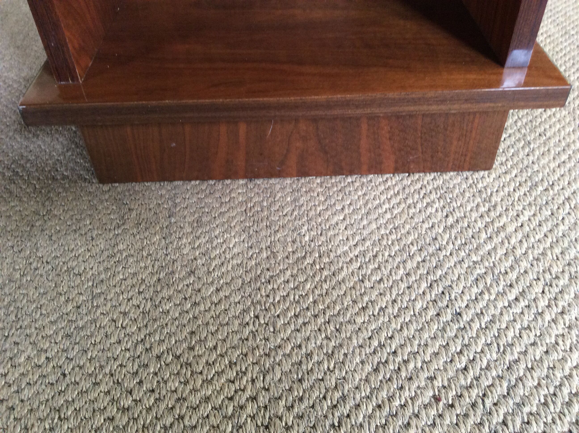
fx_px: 534
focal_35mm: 32
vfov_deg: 44.1
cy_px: 216
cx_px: 290
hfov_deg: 56.9
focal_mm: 3.3
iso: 100
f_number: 2.4
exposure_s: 1/25
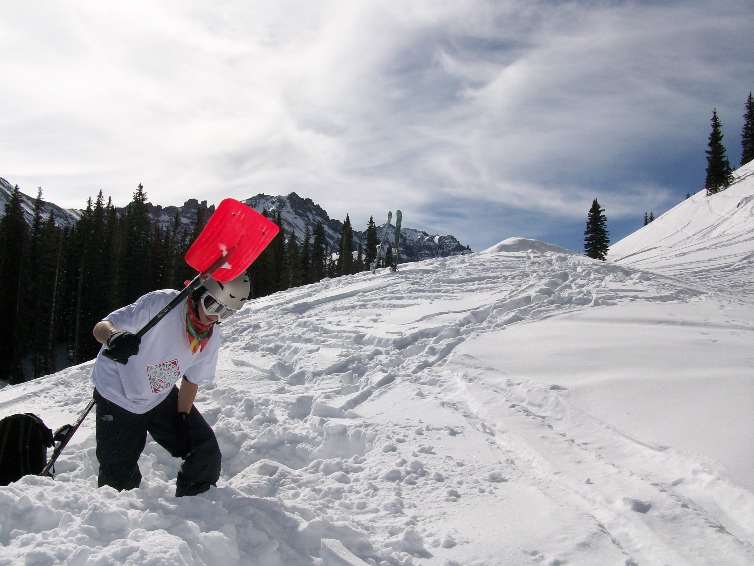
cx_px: 366
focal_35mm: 35
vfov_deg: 40.7
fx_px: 762
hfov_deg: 52.6
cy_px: 281
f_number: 5.5
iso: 64
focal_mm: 5.7
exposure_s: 1/946
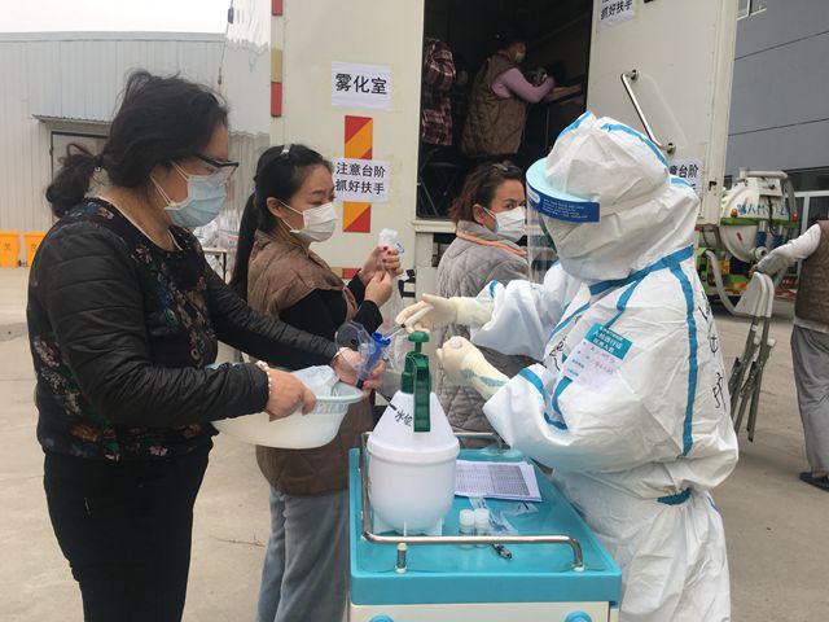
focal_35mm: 29
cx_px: 414
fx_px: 695
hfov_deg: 61.7
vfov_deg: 48.2
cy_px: 311
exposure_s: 1/499
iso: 25
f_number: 2.2
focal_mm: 4.15
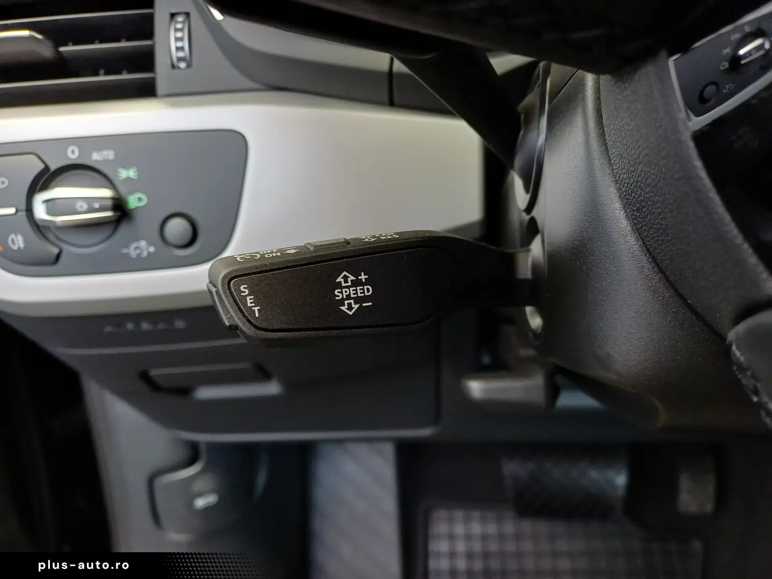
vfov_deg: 54.9
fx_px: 558
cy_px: 290
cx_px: 386
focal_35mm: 25
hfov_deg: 69.4
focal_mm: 4.65
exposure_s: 1/50
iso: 320
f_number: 1.8
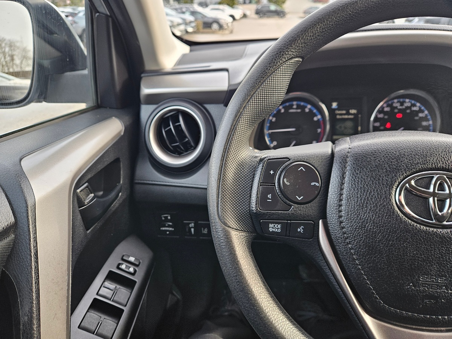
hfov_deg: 73.9
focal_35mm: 23
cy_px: 170
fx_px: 300
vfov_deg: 58.9
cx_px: 226
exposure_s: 1/207
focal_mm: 5.4
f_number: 1.8
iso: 125
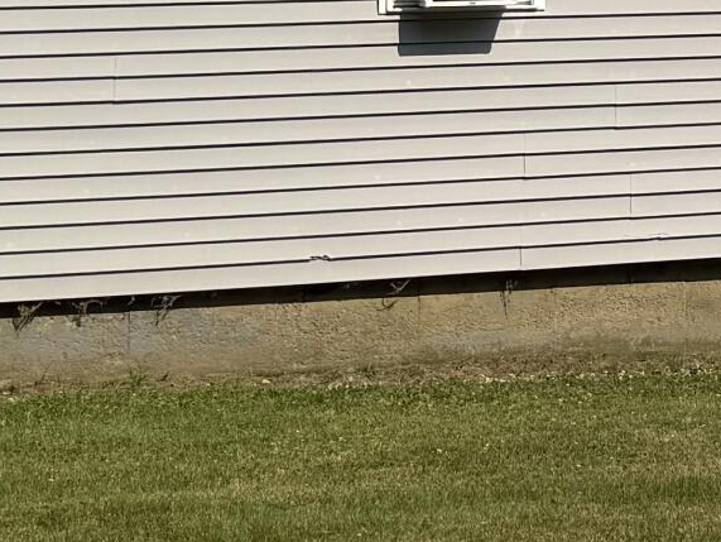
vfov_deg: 11.0
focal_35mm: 126
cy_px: -441
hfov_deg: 14.8
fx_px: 2626
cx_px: 974
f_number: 1.78
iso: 80
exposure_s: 1/7353
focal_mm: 6.76
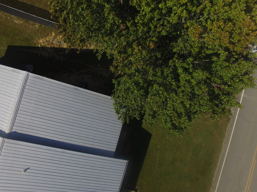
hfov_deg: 81.7
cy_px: 96
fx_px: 148
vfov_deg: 66.0
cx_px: 128
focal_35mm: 20
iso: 100
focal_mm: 3.61
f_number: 2.8
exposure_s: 1/2062
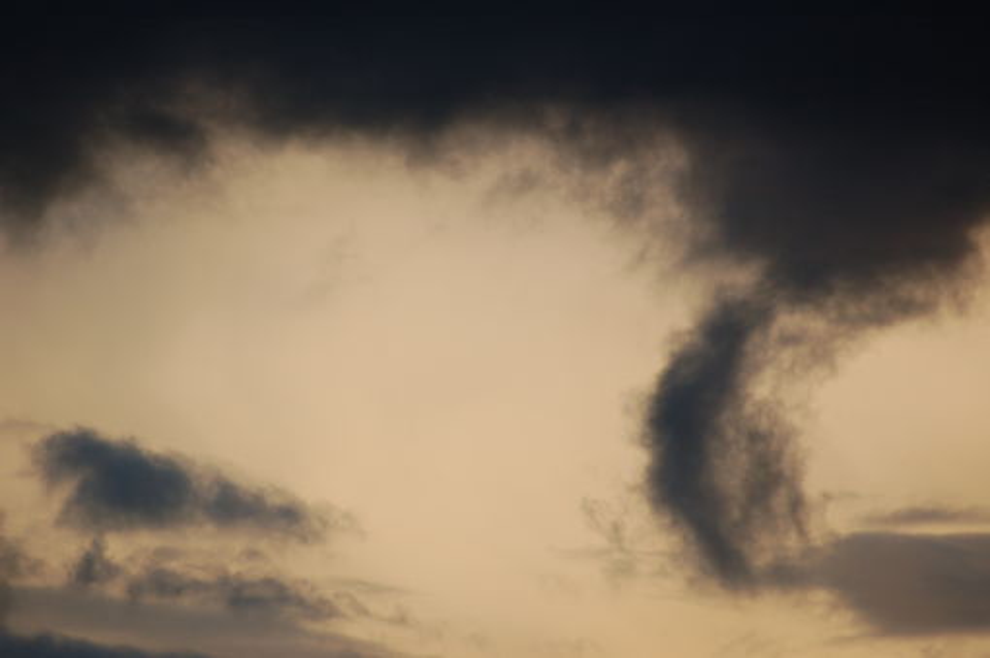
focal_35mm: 360
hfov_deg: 5.7
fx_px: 9890
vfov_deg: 3.8
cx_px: 495
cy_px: 329
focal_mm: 240
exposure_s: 1/1000
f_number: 5.3
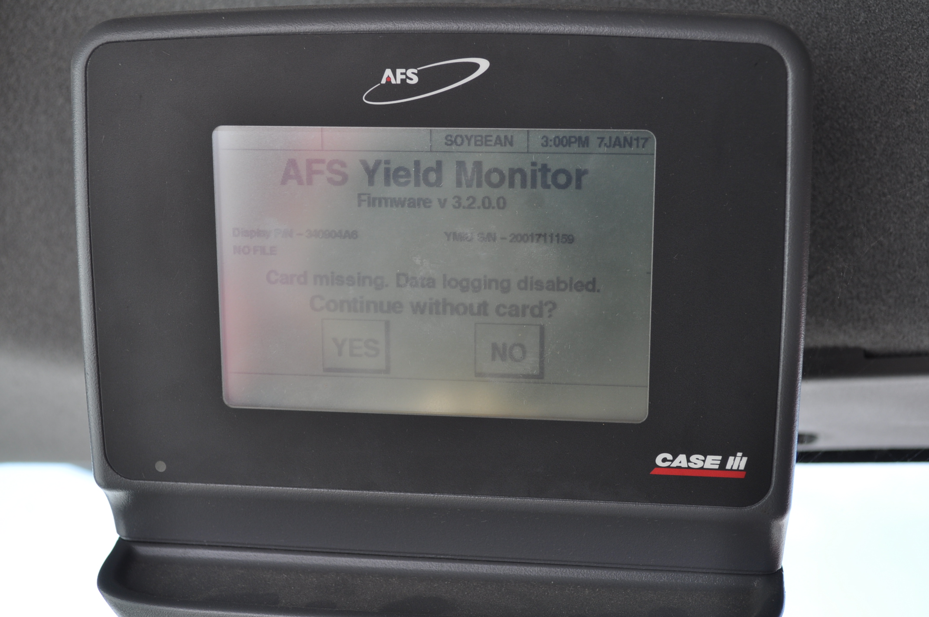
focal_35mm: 54
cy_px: 308
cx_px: 464
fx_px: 1392
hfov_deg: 36.9
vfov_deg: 25.0
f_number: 6.3
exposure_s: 1/160
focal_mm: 36
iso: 200
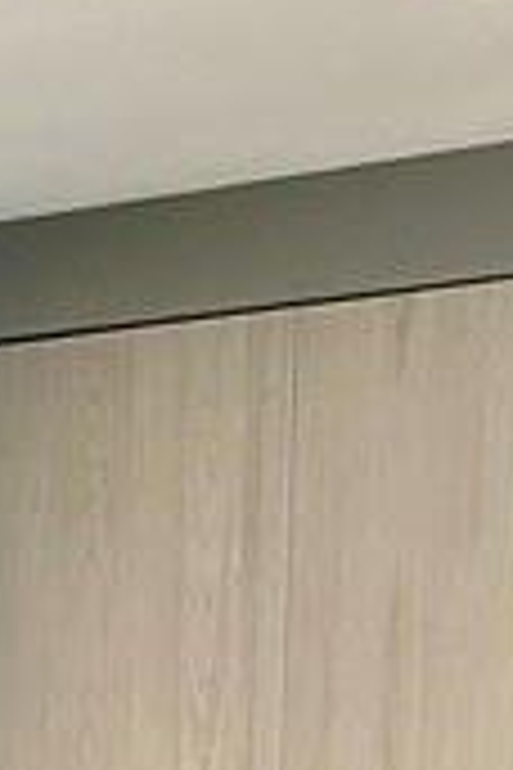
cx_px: -180
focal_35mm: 162
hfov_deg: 8.3
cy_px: 1234
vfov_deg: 12.0
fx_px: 3462
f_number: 1.8
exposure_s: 1/60
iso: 125
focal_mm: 4.25
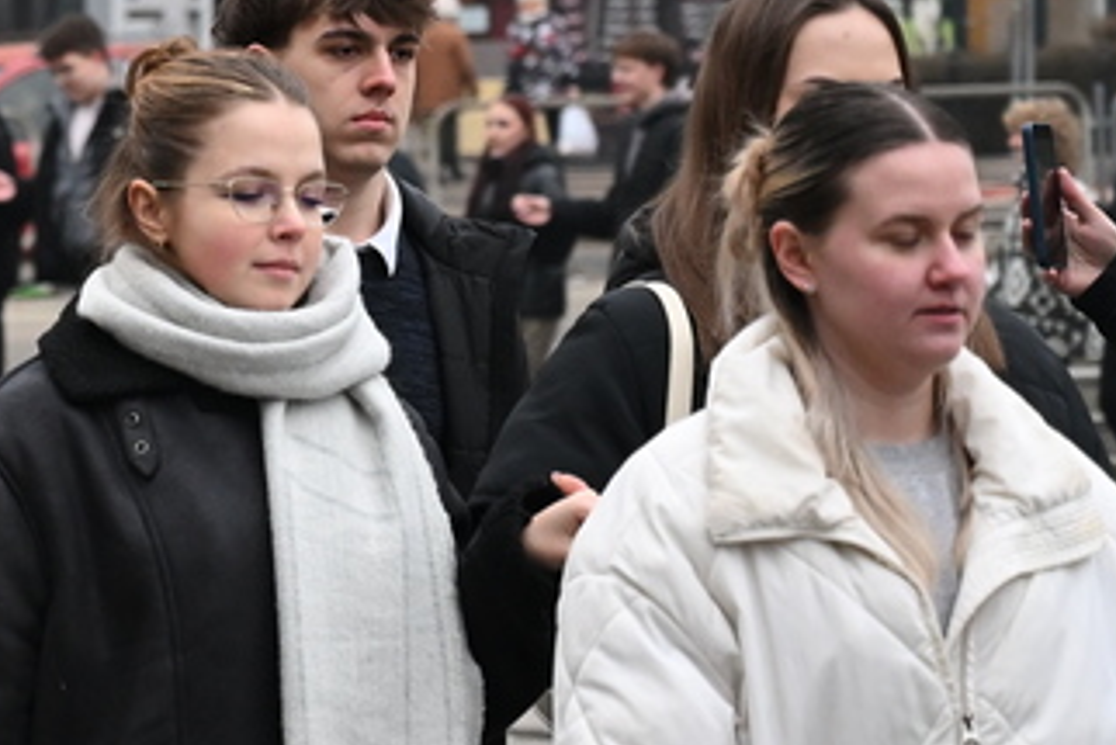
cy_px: 301
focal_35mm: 261
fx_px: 8094
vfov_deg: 5.3
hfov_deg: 7.8
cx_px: -302
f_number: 4
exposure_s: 1/1250
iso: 2000
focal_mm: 70
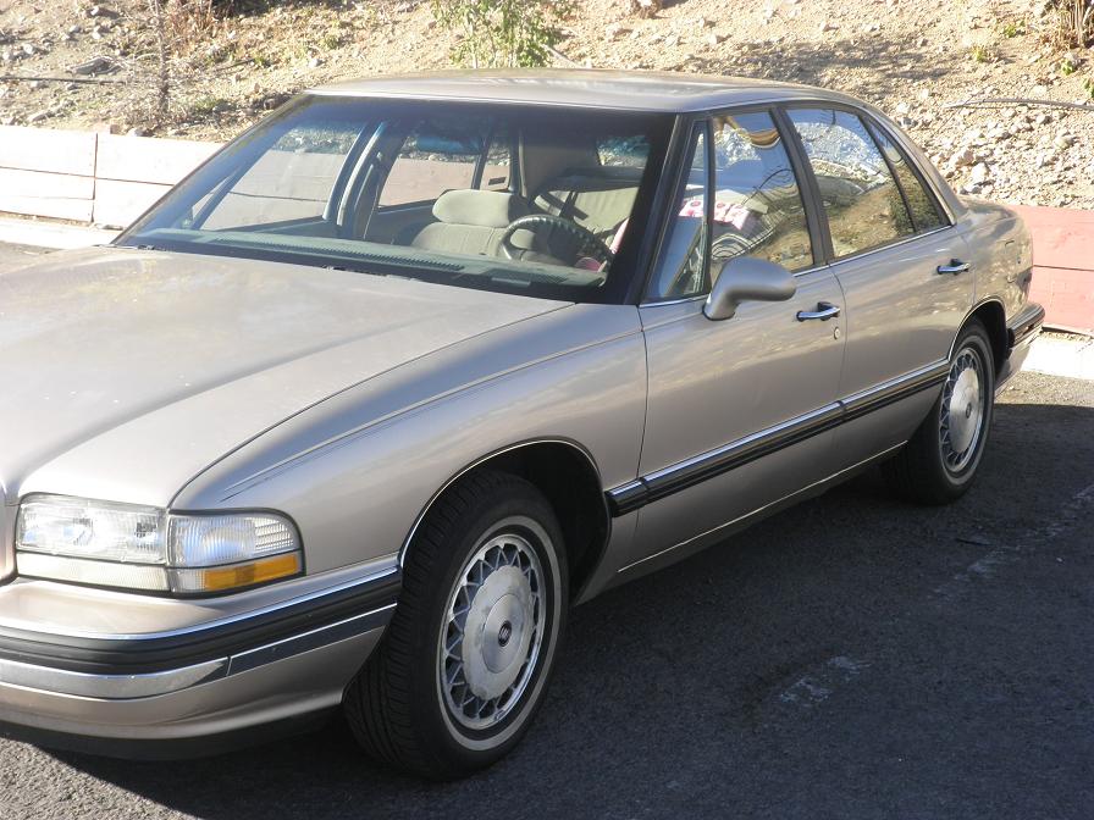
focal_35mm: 63
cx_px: 547
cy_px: 410
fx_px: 1991
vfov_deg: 23.3
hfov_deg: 30.7
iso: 80
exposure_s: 1/80
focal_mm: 11.3
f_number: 5.4
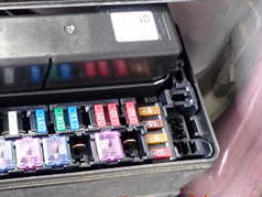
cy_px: -26
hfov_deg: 29.7
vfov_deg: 21.9
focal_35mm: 63
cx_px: 41
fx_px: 477
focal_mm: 4.5
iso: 250
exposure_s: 1/30
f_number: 2
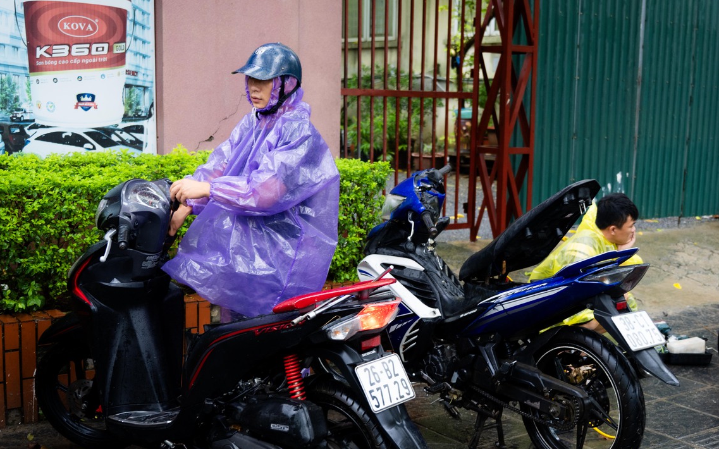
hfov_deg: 38.8
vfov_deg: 24.8
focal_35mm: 52
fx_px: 1019
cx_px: 402
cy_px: 249
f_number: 2.8
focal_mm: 29
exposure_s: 1/250
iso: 200
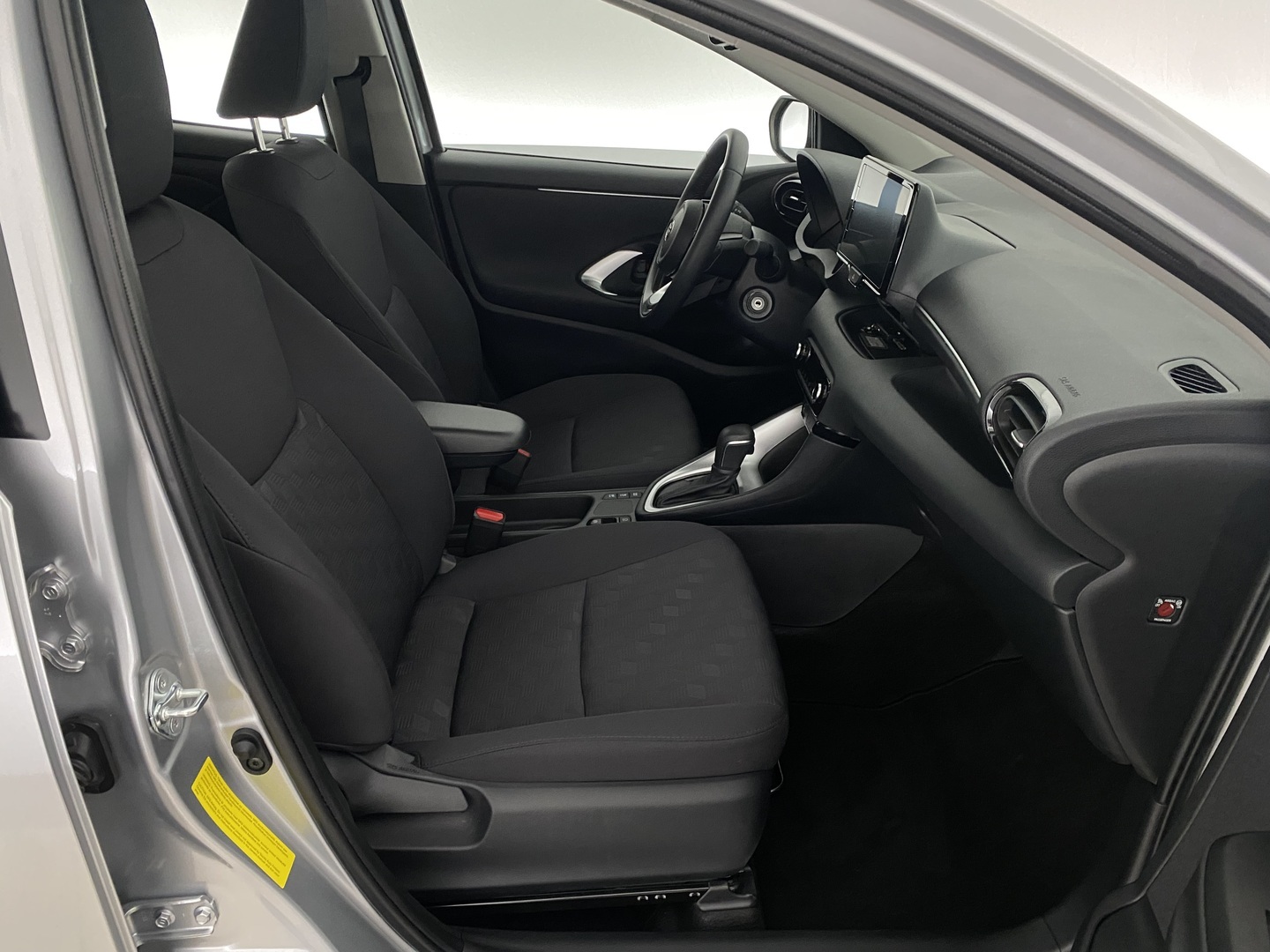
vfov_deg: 53.1
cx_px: 635
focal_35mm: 26
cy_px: 476
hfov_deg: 67.3
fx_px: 954
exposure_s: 1/33
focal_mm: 4.25
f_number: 1.8
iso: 500
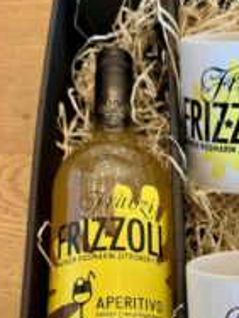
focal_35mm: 51
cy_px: 276
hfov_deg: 28.1
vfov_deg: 35.6
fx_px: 469
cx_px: 181
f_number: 1.78
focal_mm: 6.76
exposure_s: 1/50
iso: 125
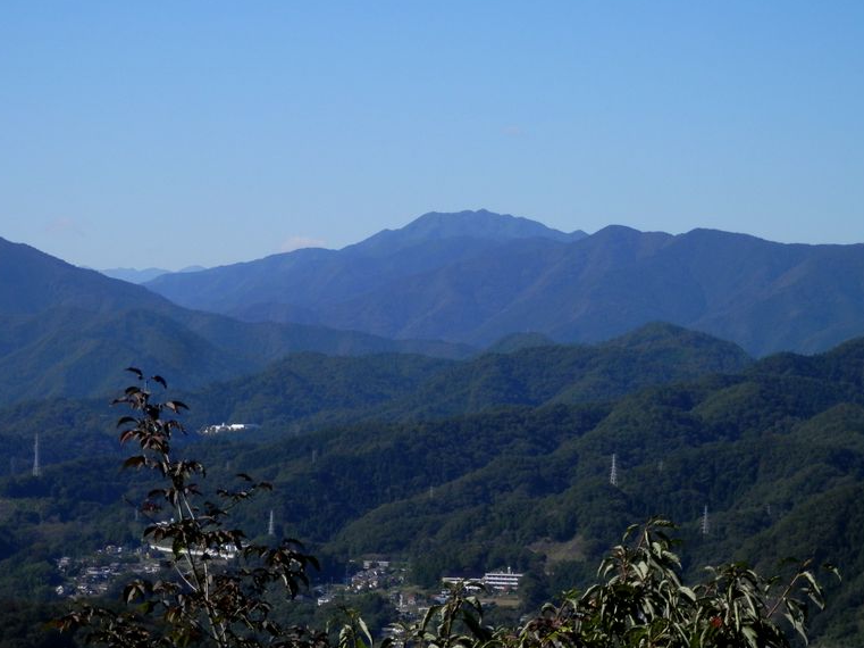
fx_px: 3044
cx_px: 427
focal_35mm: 122
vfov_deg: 12.1
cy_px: 317
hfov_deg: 16.2
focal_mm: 20.9
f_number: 5.2
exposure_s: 1/640
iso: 80
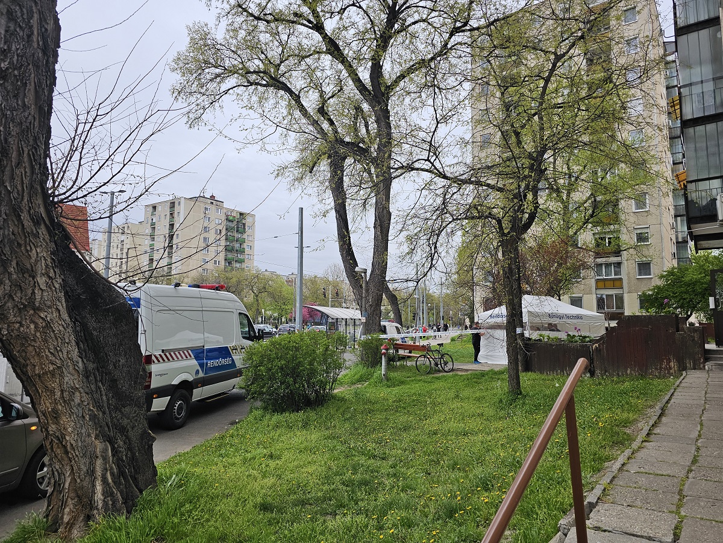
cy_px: 272
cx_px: 362
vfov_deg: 58.9
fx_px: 480
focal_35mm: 23
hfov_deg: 73.9
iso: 25
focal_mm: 6.3
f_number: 1.7
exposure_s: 1/180
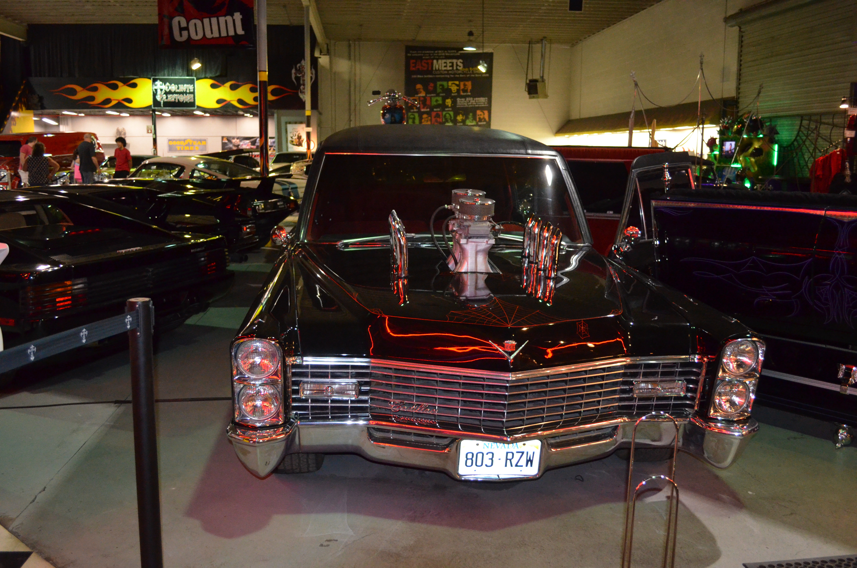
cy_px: 284
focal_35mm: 33
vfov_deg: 39.8
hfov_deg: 57.3
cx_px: 428
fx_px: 784
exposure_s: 1/60
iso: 3200
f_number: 4
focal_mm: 22
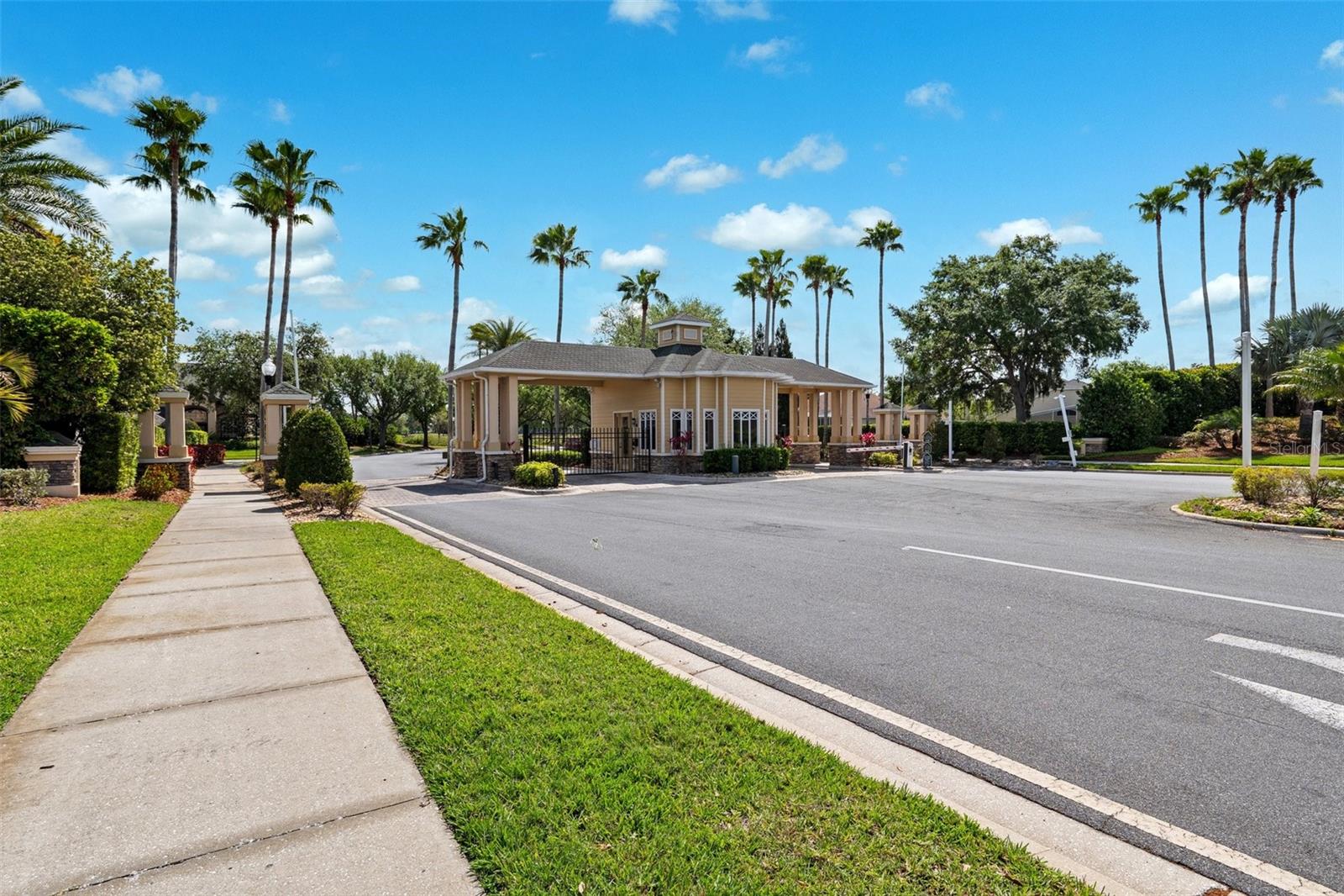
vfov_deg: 67.4
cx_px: 672
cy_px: 448
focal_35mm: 18
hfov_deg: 90.0
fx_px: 672
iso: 400
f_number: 8
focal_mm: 18
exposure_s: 1/2000
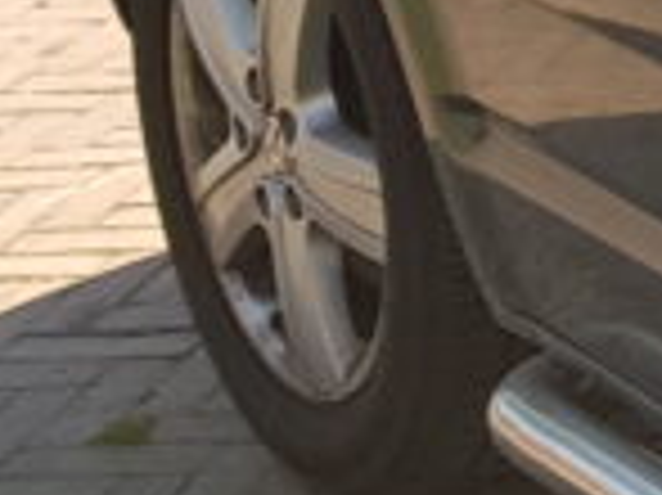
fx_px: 3459
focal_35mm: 181
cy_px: -598
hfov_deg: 8.7
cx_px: 2085
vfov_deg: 7.7
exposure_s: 1/652
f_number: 1.7
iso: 40
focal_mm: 4.2
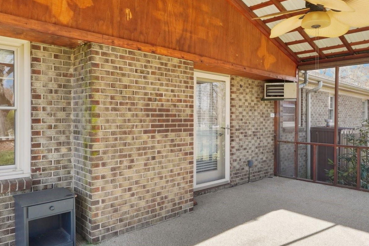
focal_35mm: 26
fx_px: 266
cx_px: 217
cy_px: 125
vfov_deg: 49.6
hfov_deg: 68.8
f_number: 8
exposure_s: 1/30
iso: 200
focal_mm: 10
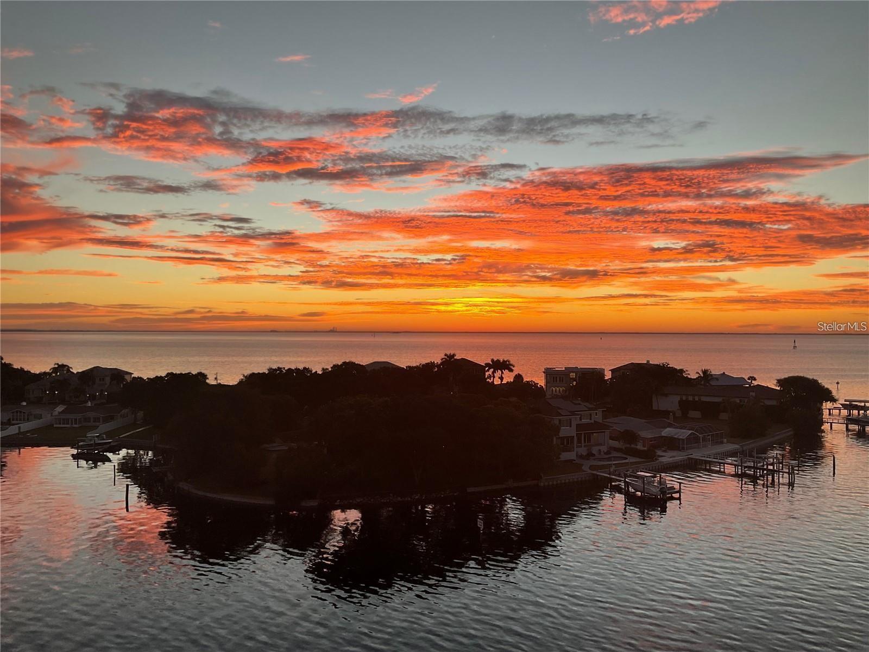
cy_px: 326
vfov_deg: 48.2
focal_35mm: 29
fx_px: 728
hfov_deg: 61.7
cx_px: 434
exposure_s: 1/120
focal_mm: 3
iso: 20
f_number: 1.8
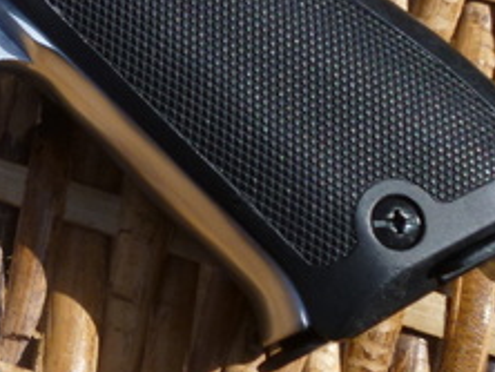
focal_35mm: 167
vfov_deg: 8.9
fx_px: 2391
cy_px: 10
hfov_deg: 11.5
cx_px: -152
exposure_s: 1/1000
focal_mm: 9.5
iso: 100
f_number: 3.8
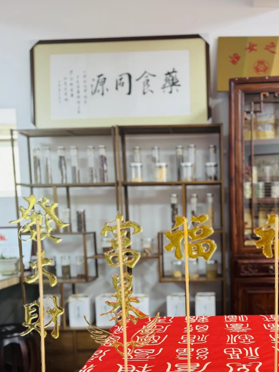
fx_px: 397
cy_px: 260
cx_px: 203
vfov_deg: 48.9
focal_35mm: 37
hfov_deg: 37.9
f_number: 1.78
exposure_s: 1/60
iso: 250
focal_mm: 6.76
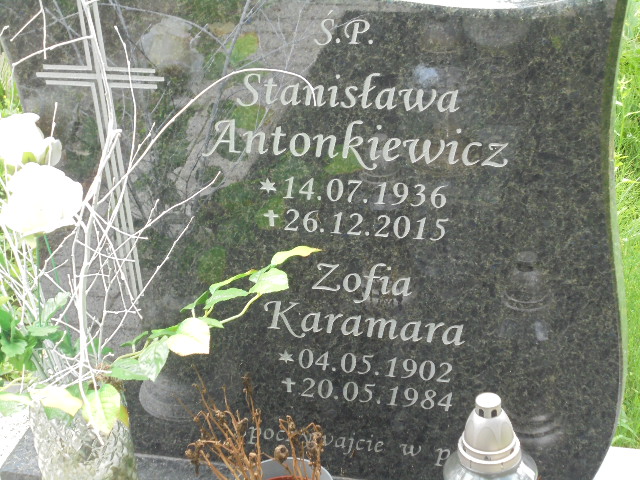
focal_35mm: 73
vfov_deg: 20.2
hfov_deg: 26.7
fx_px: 1350
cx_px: 320
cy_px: 240
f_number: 6.1
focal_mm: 13.1
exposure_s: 1/30
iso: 250
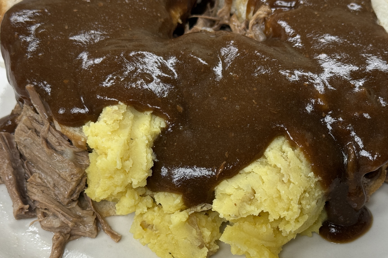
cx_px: 207
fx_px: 787
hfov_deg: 27.7
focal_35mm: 73
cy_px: 138
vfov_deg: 18.7
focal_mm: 6.76
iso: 64
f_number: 1.78
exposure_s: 1/60
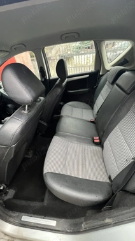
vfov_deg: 103.0
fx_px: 96
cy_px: 115
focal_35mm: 15
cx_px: 64
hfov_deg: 70.4
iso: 500
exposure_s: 1/60
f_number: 1.8
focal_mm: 1.57
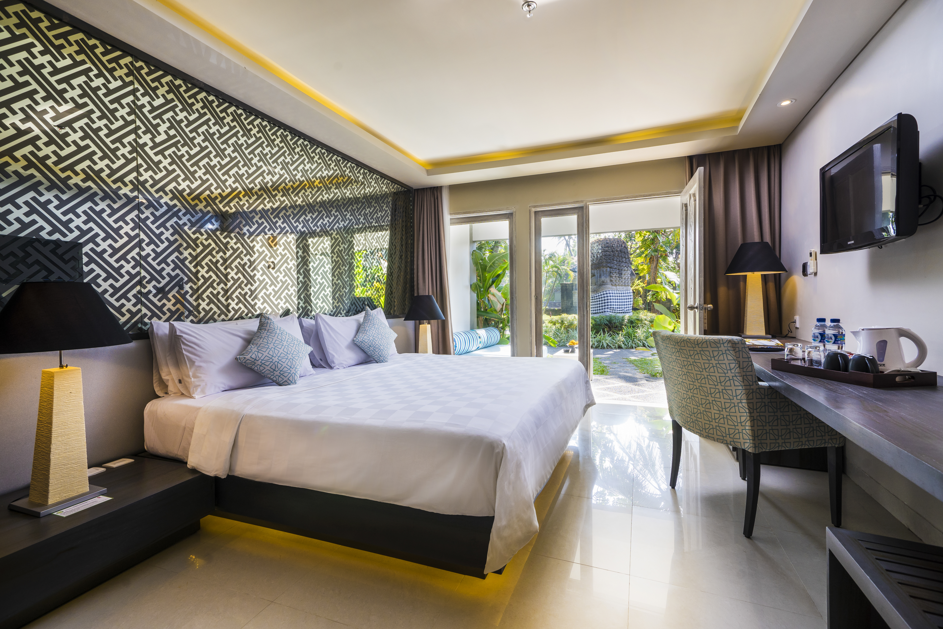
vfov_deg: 73.7
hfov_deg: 96.7
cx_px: 472
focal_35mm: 16
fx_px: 419
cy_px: 314
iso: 200
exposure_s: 1/6
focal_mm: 16
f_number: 8
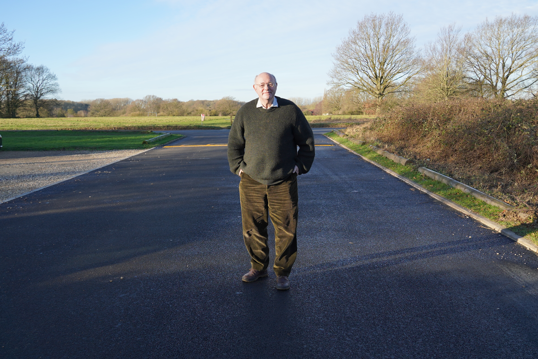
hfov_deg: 57.2
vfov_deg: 40.0
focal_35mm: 33
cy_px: 180
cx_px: 269
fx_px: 493
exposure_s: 1/250
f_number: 4
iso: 100
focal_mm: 22
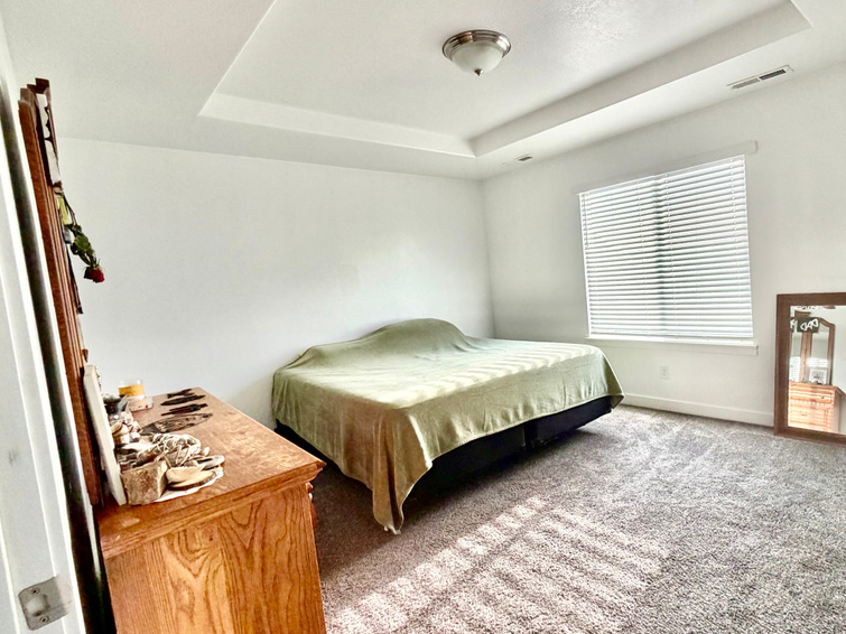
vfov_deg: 68.7
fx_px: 464
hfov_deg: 83.9
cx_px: 496
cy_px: 314
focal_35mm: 19
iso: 250
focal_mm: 2.22
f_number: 2.2
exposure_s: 1/121
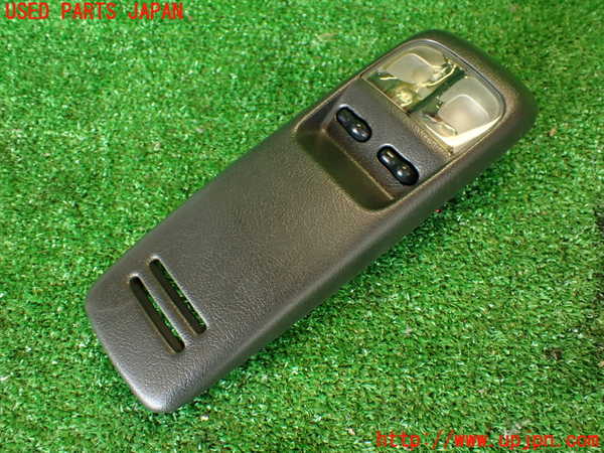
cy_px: 226
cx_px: 302
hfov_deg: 56.8
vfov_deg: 44.2
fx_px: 558
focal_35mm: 32
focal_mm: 5.79
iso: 200
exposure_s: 1/30
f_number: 2.4
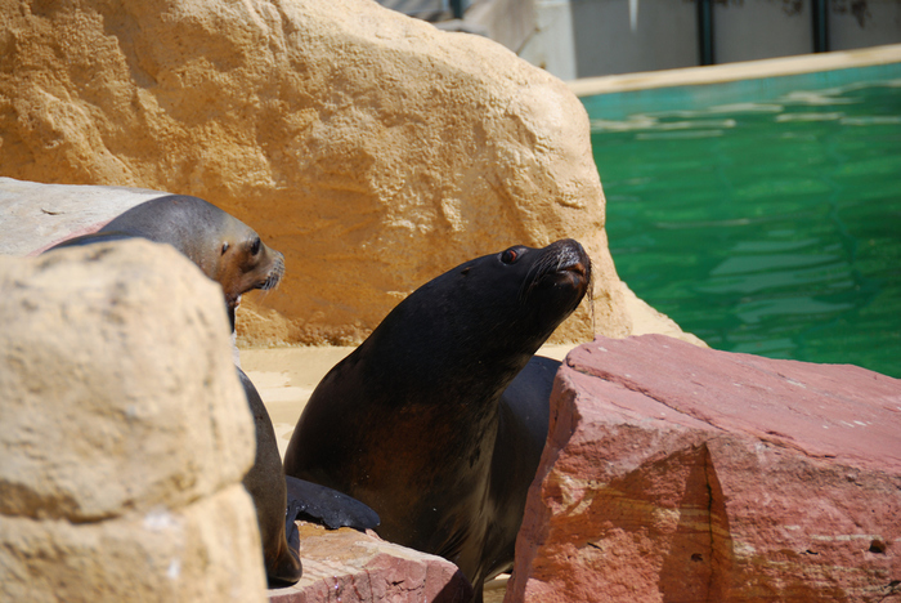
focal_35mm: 202
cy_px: 302
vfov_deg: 6.8
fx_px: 5072
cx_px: 450
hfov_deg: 10.2
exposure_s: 1/500
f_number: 5.6
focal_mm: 135
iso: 100
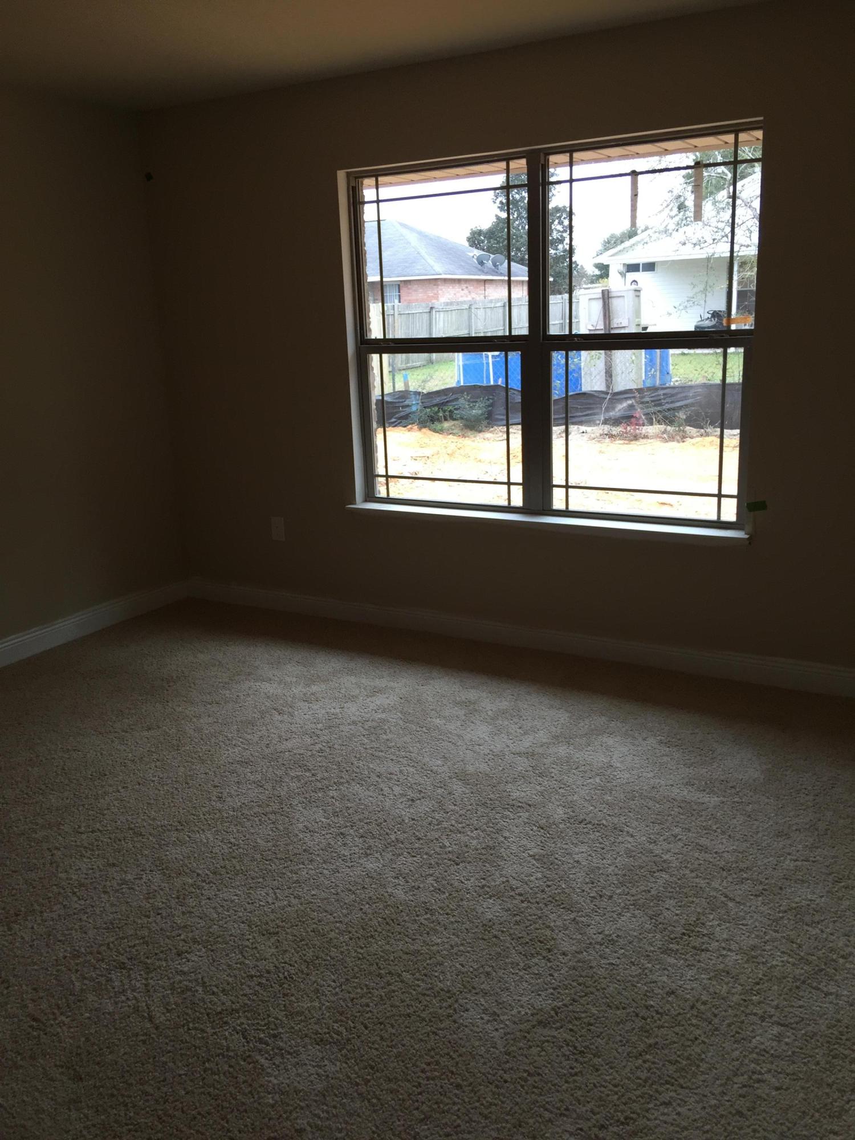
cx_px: 428
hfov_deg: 48.2
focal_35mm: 29
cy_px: 570
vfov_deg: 61.7
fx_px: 955
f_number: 2.2
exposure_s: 1/120
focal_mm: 4.15
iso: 50
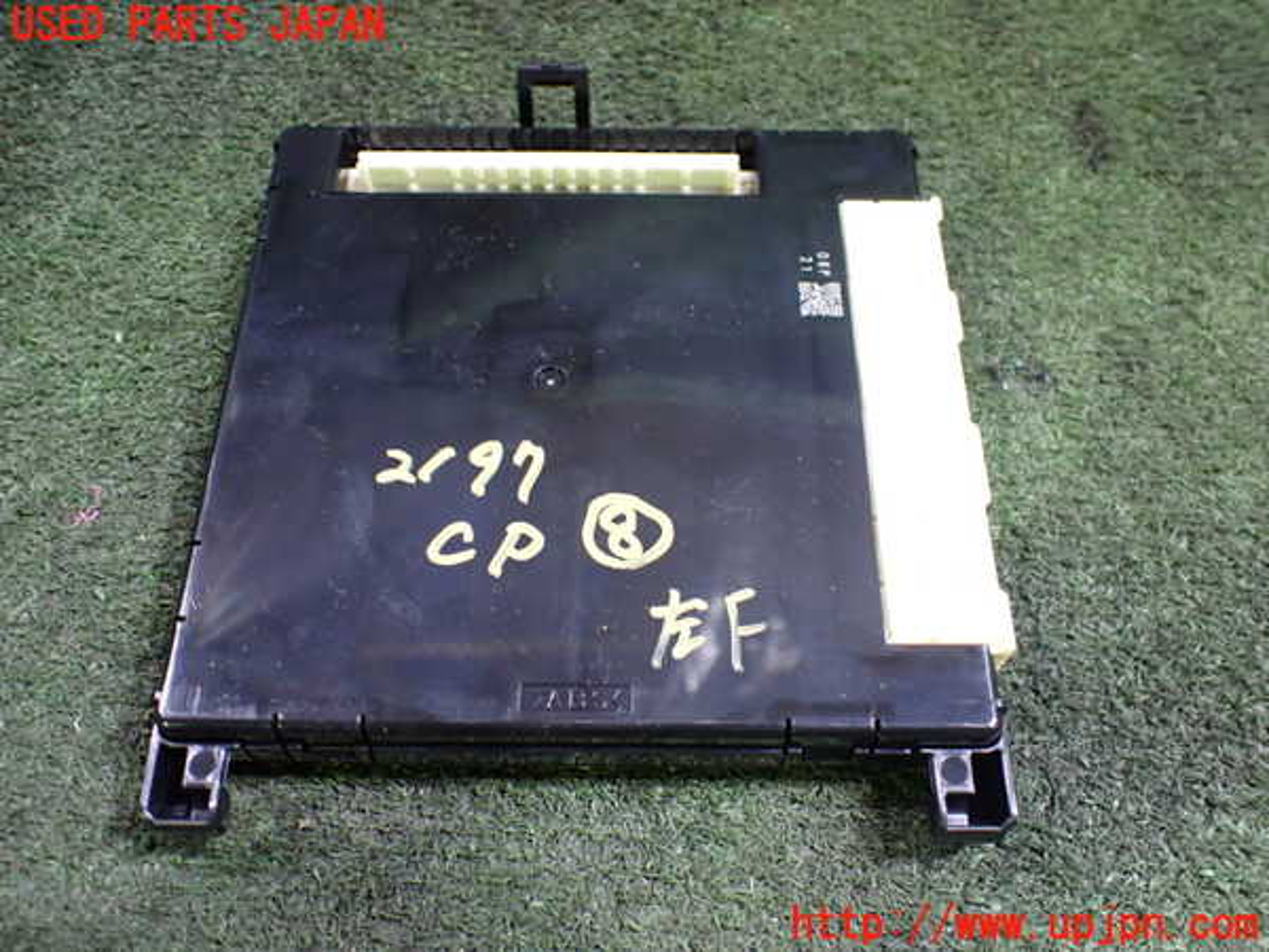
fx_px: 1100
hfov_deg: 60.0
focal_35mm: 30
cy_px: 476
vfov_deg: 46.8
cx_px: 634
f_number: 2.3
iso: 800
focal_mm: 5.4
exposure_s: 1/30
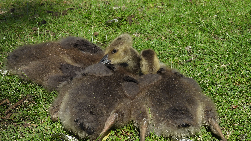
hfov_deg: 10.7
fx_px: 1344
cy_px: 93
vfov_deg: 6.0
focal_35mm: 202
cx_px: 125
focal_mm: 33
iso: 100
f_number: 4.5
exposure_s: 1/800
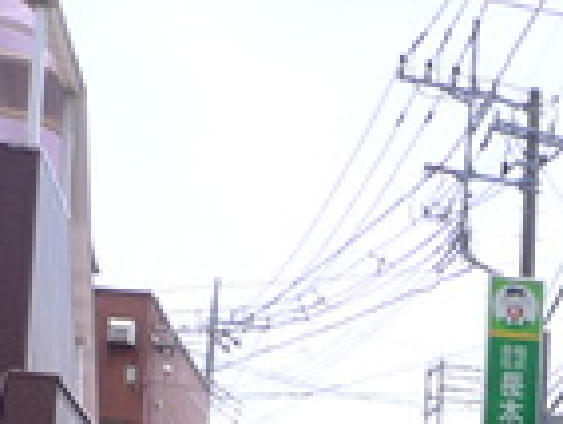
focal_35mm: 118
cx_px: 781
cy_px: 684
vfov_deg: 11.9
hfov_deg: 15.6
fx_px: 1922
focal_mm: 5.1
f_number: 4
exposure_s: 1/500
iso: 80
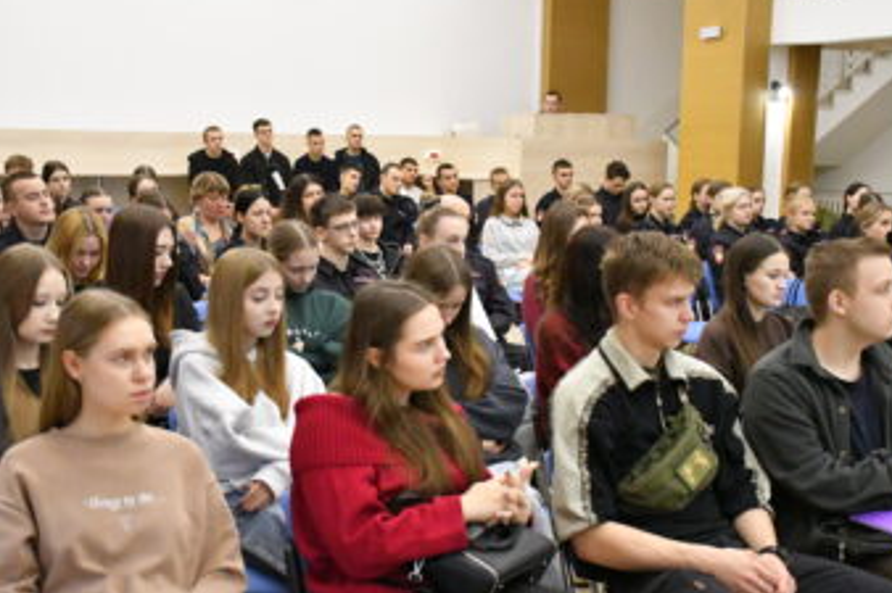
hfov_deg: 38.2
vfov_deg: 25.9
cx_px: 464
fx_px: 1288
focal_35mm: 52
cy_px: 337
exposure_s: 1/500
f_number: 3.8
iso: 11400
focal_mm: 26
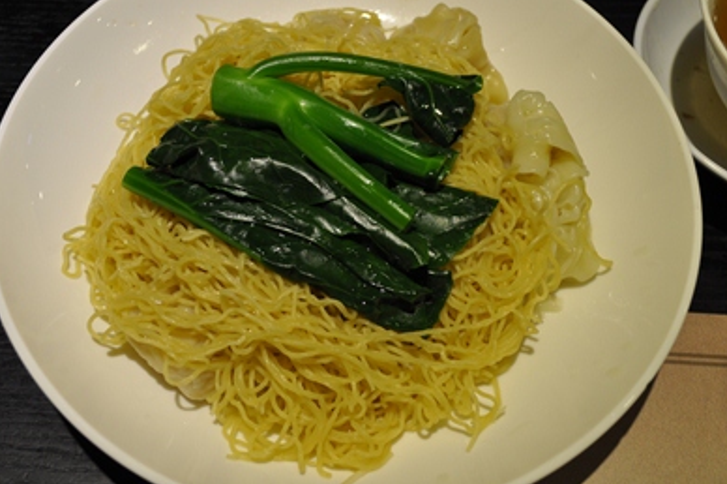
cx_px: 358
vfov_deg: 29.8
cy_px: 216
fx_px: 908
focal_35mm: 45
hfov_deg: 43.6
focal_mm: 26
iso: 400
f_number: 6.3
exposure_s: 1/15
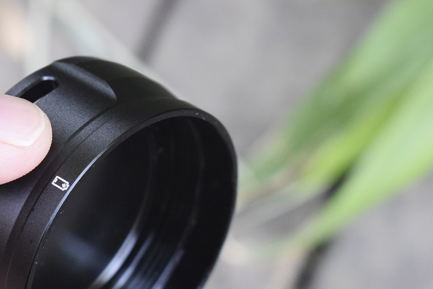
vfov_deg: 9.9
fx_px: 1670
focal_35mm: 139
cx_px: 92
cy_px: 212
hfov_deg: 14.7
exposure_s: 1/200
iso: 3200
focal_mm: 55
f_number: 7.1
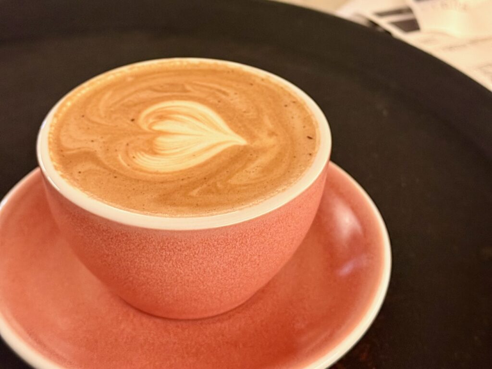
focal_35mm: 48
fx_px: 682
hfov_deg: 39.7
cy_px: 184
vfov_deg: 30.3
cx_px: 246
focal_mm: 6.76
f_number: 1.78
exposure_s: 1/25
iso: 400
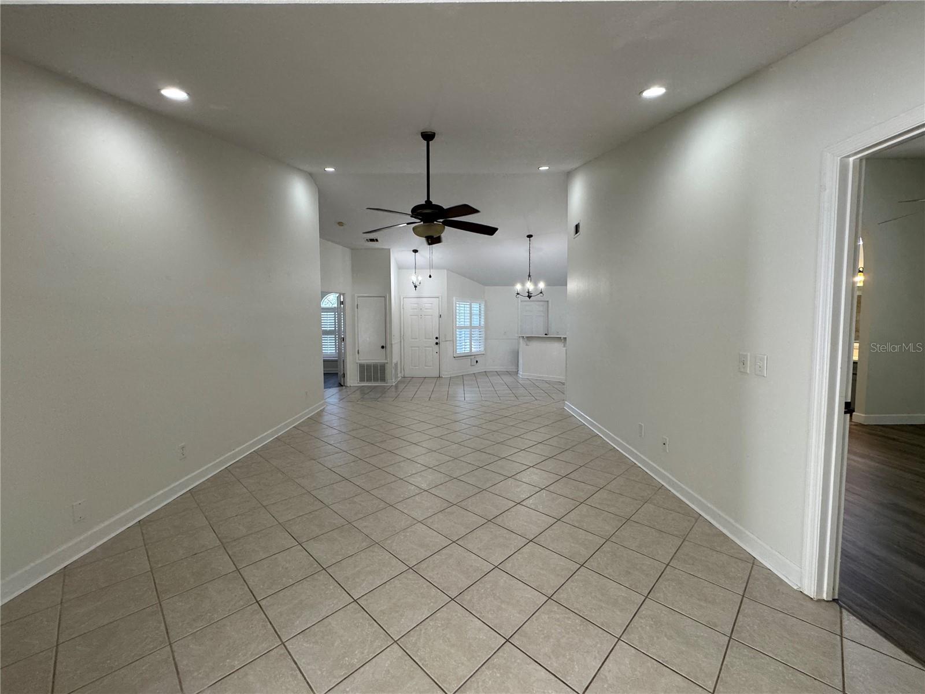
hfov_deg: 102.1
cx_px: 462
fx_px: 374
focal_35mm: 14
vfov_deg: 85.7
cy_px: 347
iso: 200
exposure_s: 1/120
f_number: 2.2
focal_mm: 2.22
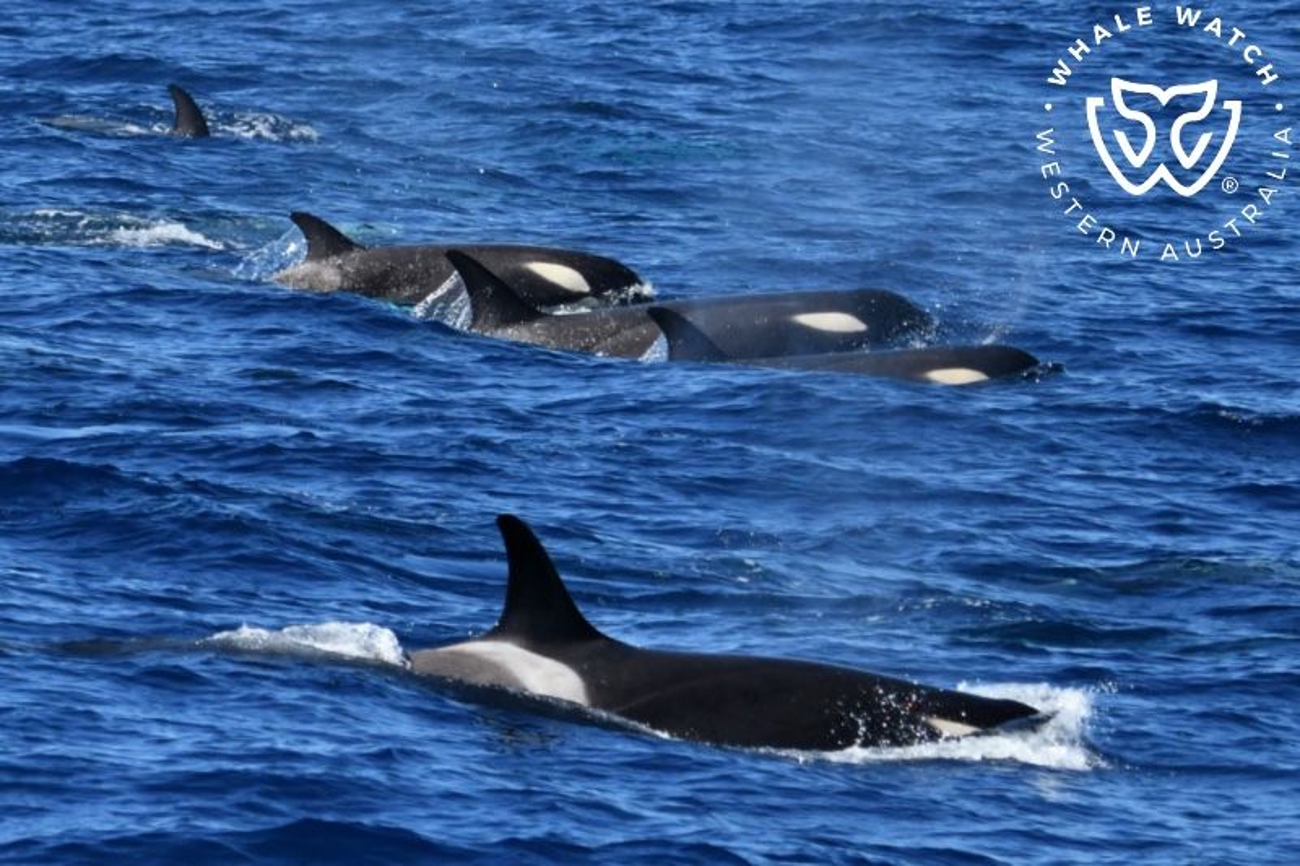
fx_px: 10108
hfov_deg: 7.4
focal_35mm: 280
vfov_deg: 4.9
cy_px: 433
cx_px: 650
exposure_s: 1/8000
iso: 1250
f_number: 5.6
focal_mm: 280
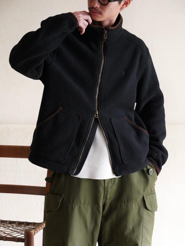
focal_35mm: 104
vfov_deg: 18.9
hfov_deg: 14.2
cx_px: 92
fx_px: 741
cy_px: 123
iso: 3200
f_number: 4
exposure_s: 1/80
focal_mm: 52
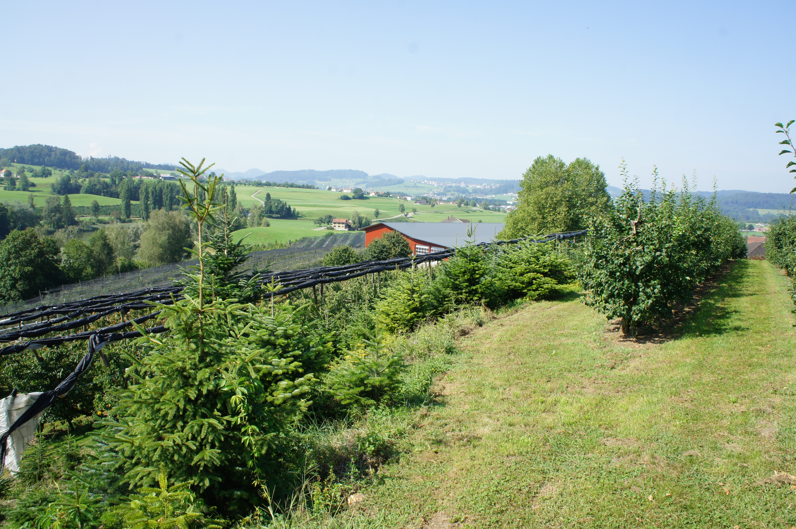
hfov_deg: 67.4
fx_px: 597
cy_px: 264
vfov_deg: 47.9
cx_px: 398
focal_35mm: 27
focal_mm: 18
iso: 200
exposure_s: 1/125
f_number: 11
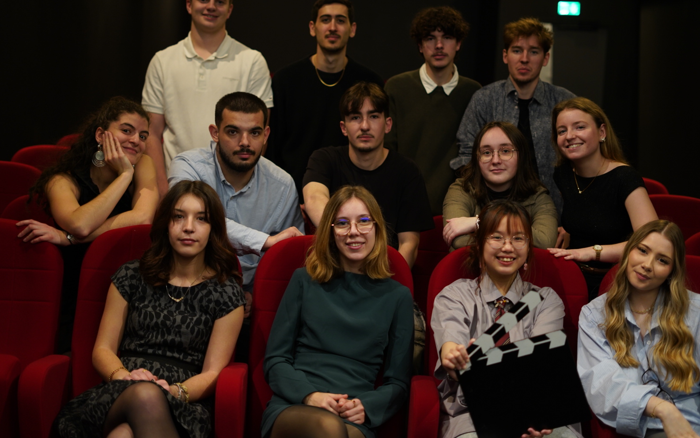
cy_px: 201
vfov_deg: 24.9
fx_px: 992
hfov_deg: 38.9
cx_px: 356
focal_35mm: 52
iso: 800
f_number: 1.8
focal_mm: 50
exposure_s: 1/25
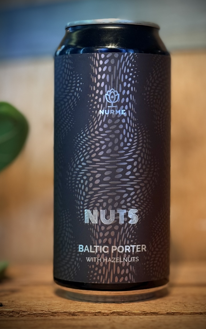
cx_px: 112
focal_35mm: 51
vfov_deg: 39.6
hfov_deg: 25.3
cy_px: 164
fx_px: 458
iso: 200
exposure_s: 1/33
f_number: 1.78
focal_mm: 6.76
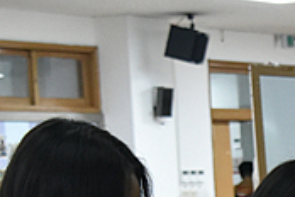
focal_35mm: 230
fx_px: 1885
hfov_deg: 8.7
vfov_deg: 5.9
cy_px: 318
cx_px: 441
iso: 4000
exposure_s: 1/125
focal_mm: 50
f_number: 5.6
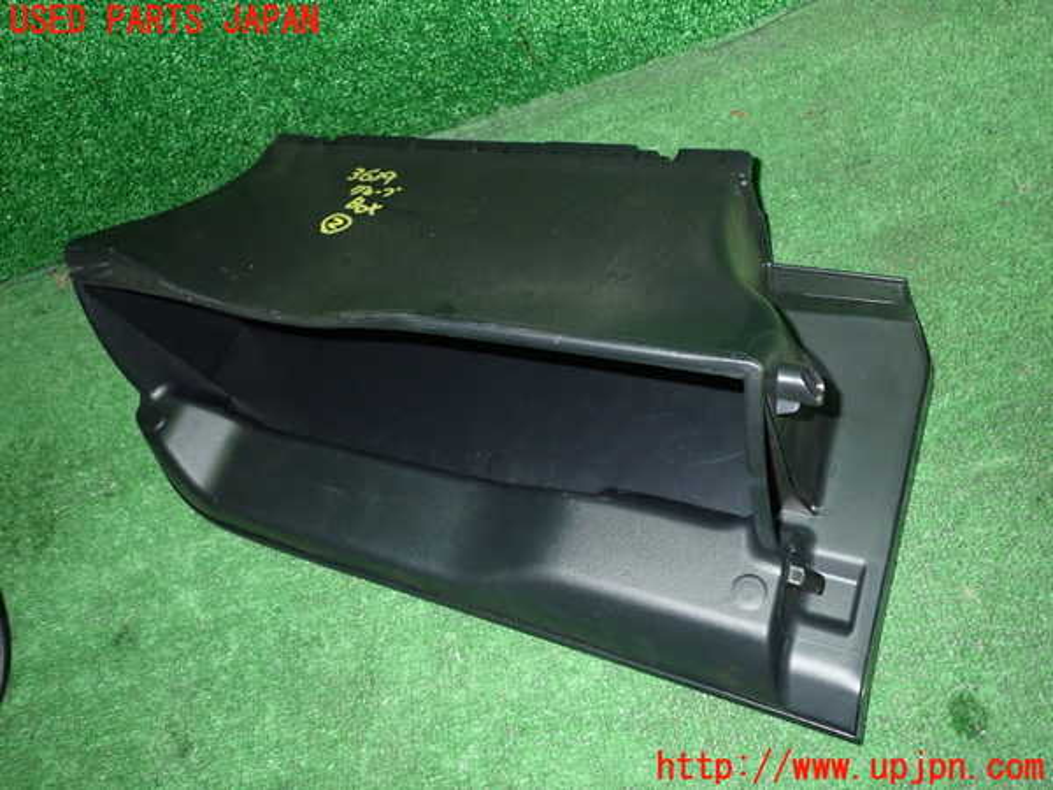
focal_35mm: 28
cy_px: 395
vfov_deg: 49.7
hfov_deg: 63.4
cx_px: 526
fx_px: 852
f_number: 6.3
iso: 800
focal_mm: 5.05
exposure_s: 1/30
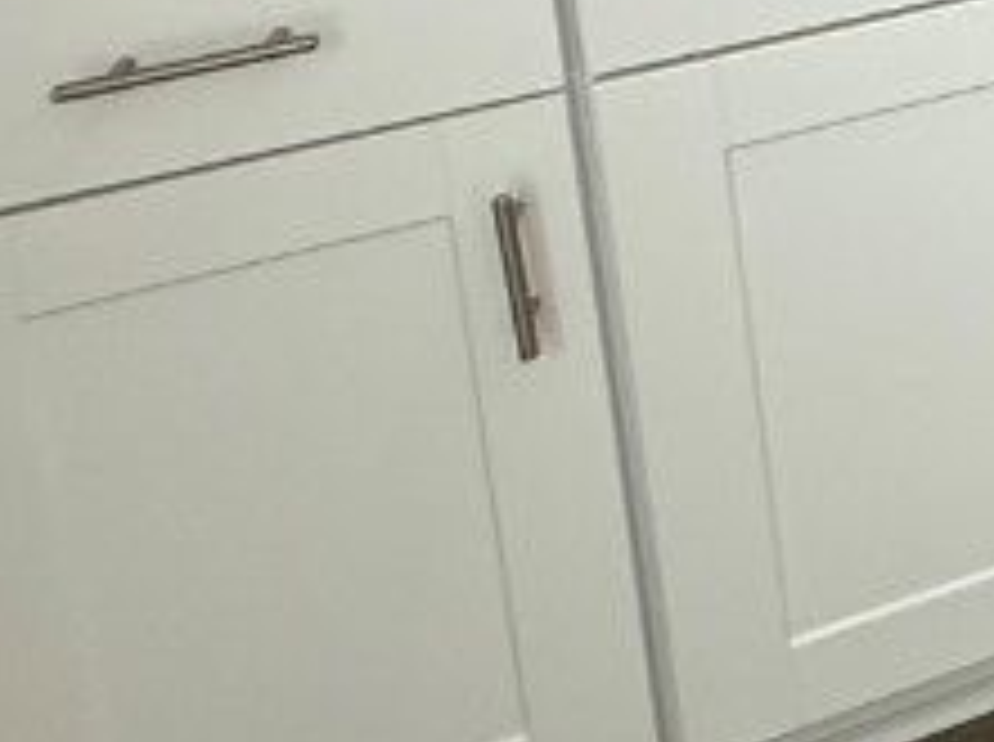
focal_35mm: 65
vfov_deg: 17.6
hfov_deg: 18.6
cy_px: -648
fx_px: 1863
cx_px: 2010
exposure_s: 1/120
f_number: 2.2
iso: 80
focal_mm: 2.22
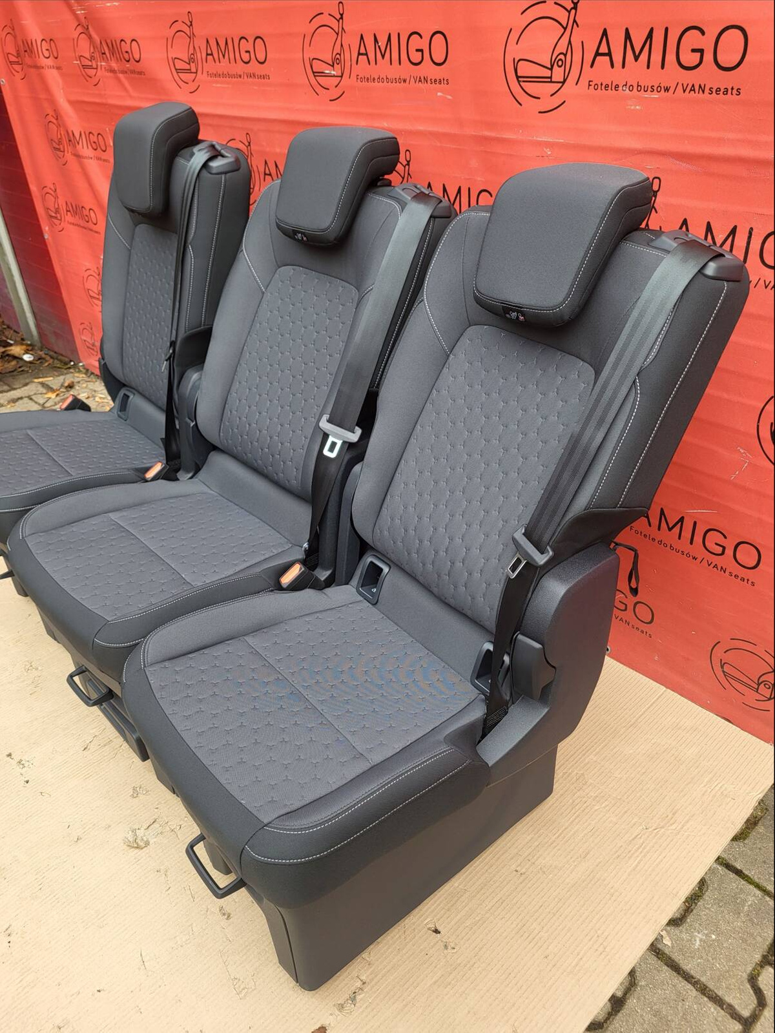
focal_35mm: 26
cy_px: 516
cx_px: 388
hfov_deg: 53.1
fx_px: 776
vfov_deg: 67.3
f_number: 1.8
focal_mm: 5.4
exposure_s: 1/110
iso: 40
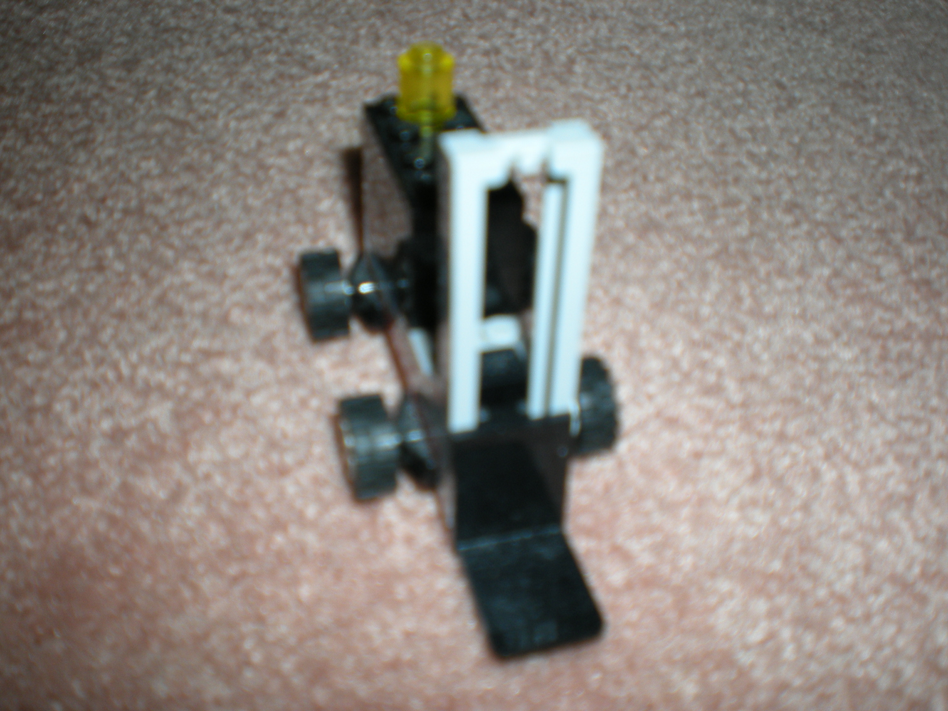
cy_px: 356
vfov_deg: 37.7
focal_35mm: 38
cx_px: 474
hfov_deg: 49.0
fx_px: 1041
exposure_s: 1/60
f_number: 3.1
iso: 64
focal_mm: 6.3
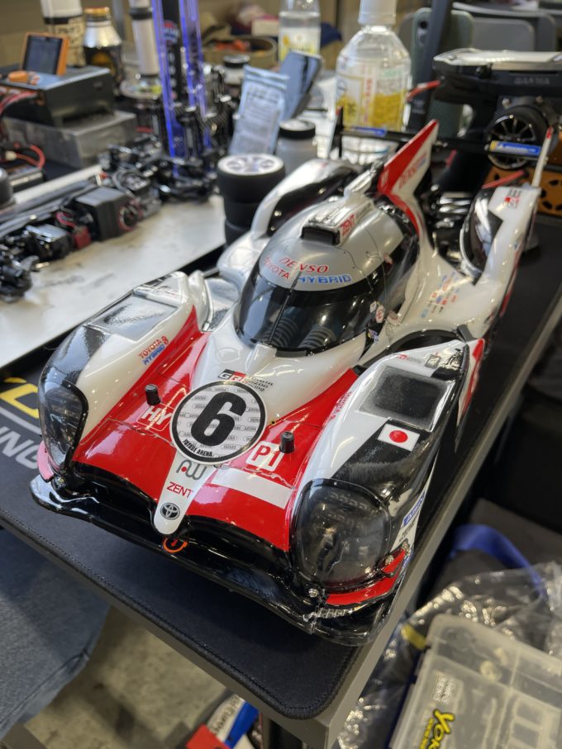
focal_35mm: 26
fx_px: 563
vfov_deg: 67.3
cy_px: 374
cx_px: 281
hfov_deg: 53.1
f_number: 1.6
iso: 50
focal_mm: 5.1
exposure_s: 1/121
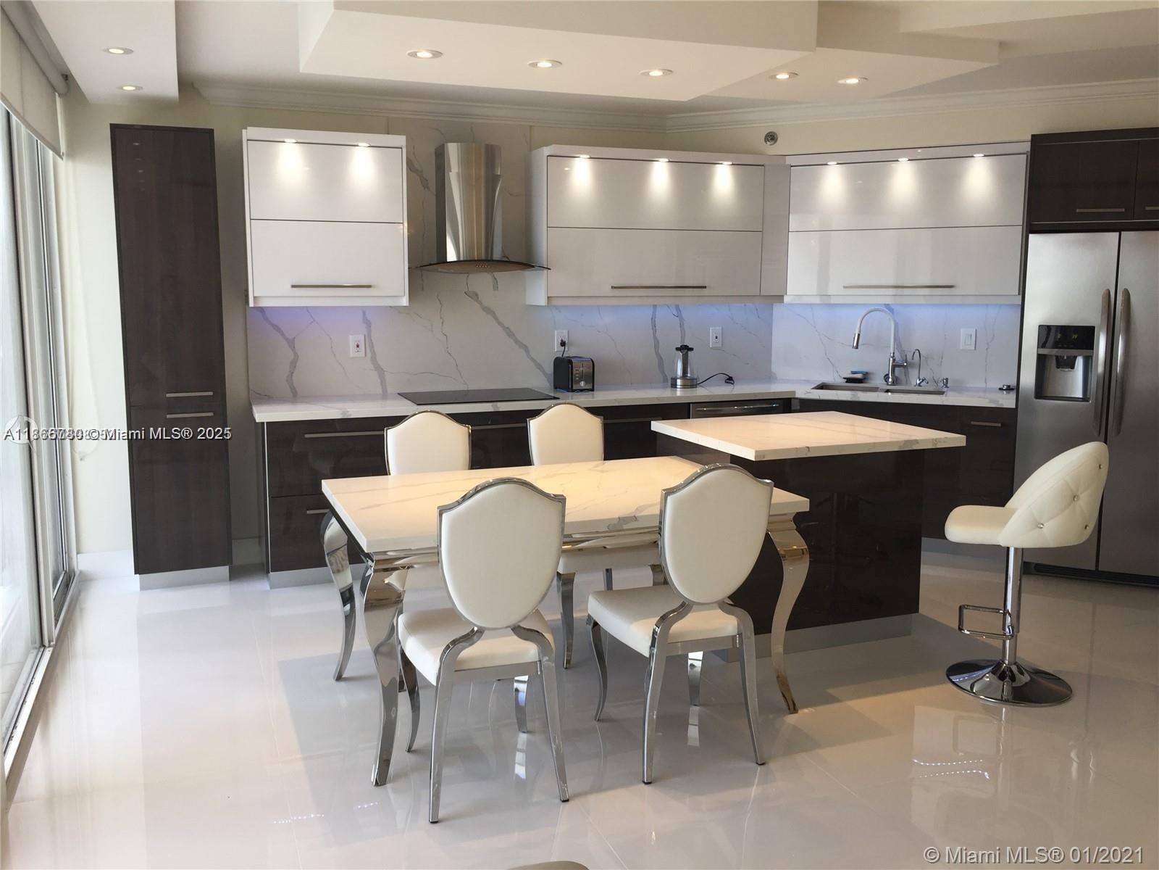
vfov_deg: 48.2
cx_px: 580
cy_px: 435
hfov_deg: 61.7
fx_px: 971
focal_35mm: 29
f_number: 2.2
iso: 32
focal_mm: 4.15
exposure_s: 1/60
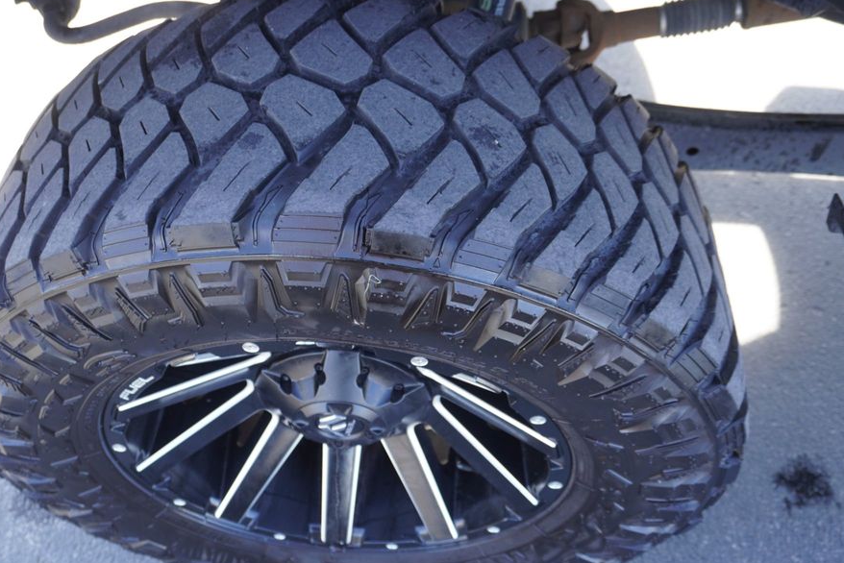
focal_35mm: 35
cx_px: 360
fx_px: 821
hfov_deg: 54.2
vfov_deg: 37.9
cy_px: 298
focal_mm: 20
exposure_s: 1/60
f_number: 4
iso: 160
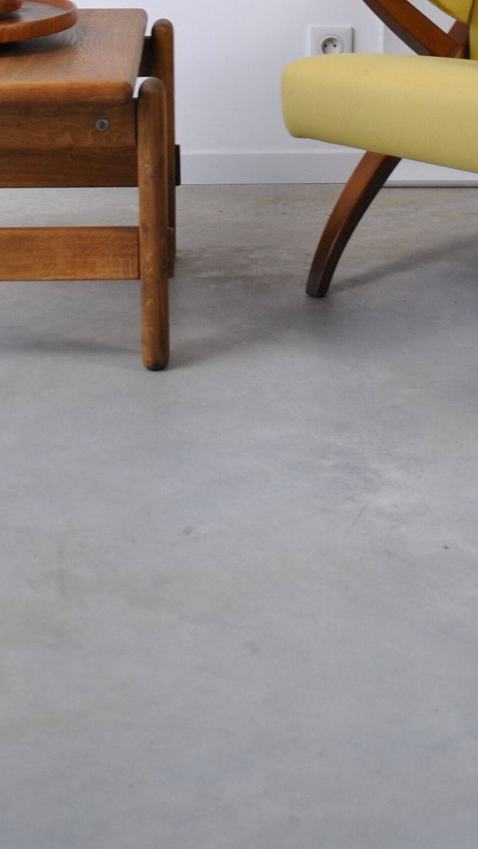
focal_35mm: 72
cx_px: 276
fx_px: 1622
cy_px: -34
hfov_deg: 16.8
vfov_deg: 27.4
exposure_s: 1/30
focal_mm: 20
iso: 200
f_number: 4
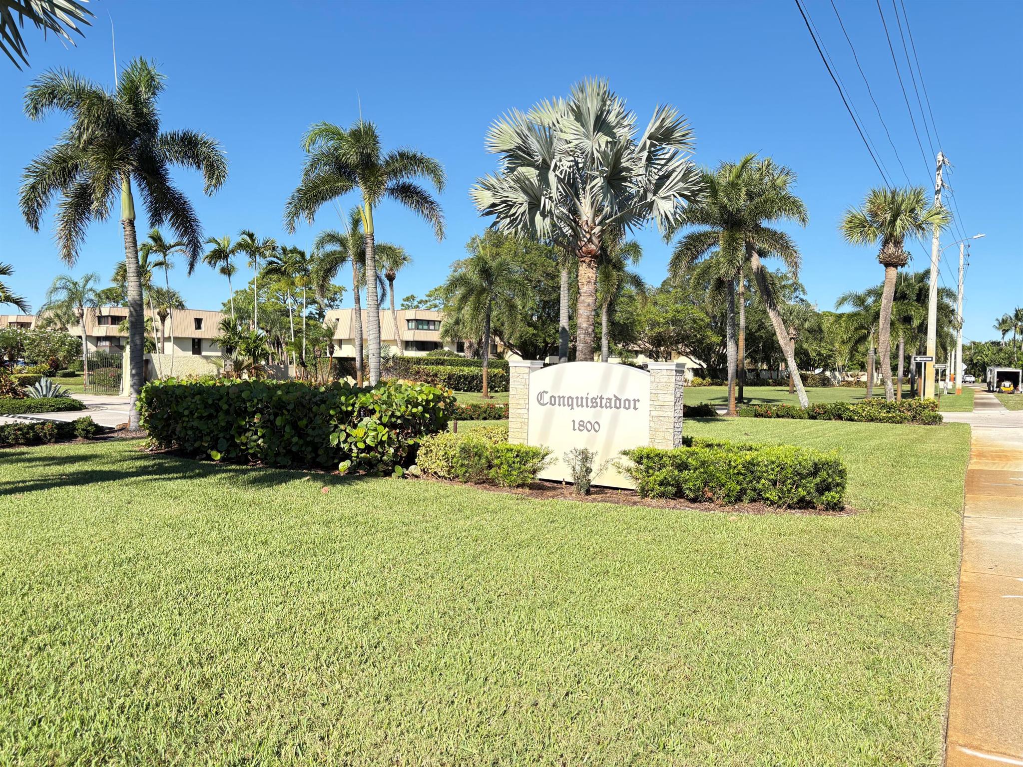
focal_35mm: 26
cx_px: 512
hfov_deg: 67.3
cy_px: 384
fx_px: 768
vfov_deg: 53.1
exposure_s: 1/1953
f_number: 1.6
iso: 64
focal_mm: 5.96
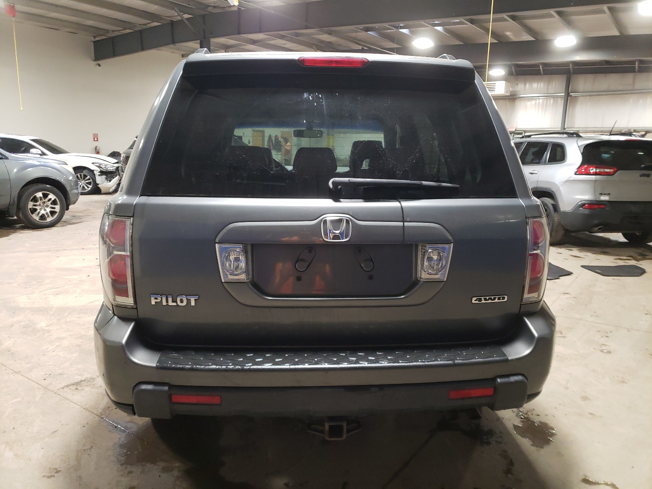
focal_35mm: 26
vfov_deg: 53.1
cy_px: 244
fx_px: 490
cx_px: 326
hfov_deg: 67.3
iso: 257
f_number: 1.5
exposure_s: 1/40
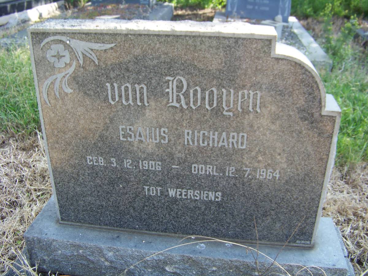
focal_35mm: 36
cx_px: 184
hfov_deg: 51.4
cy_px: 138
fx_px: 383
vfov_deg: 39.7
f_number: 2.8
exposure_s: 1/100
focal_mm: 5.85
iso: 64
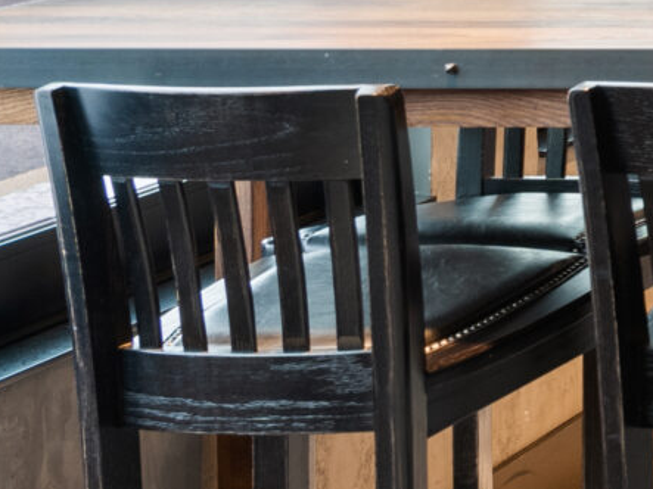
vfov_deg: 9.5
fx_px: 2850
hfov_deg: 10.1
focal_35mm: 151
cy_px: -282
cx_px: 1881
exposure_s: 1/3
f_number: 6.3
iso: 320
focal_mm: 27.2
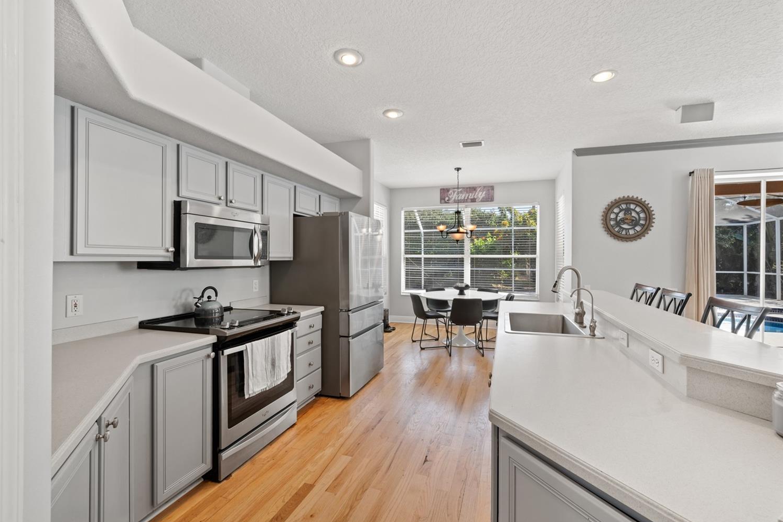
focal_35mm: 15
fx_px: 326
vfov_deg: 77.3
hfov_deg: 100.3
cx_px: 406
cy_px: 269
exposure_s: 1/4
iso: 250
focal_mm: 14
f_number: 9
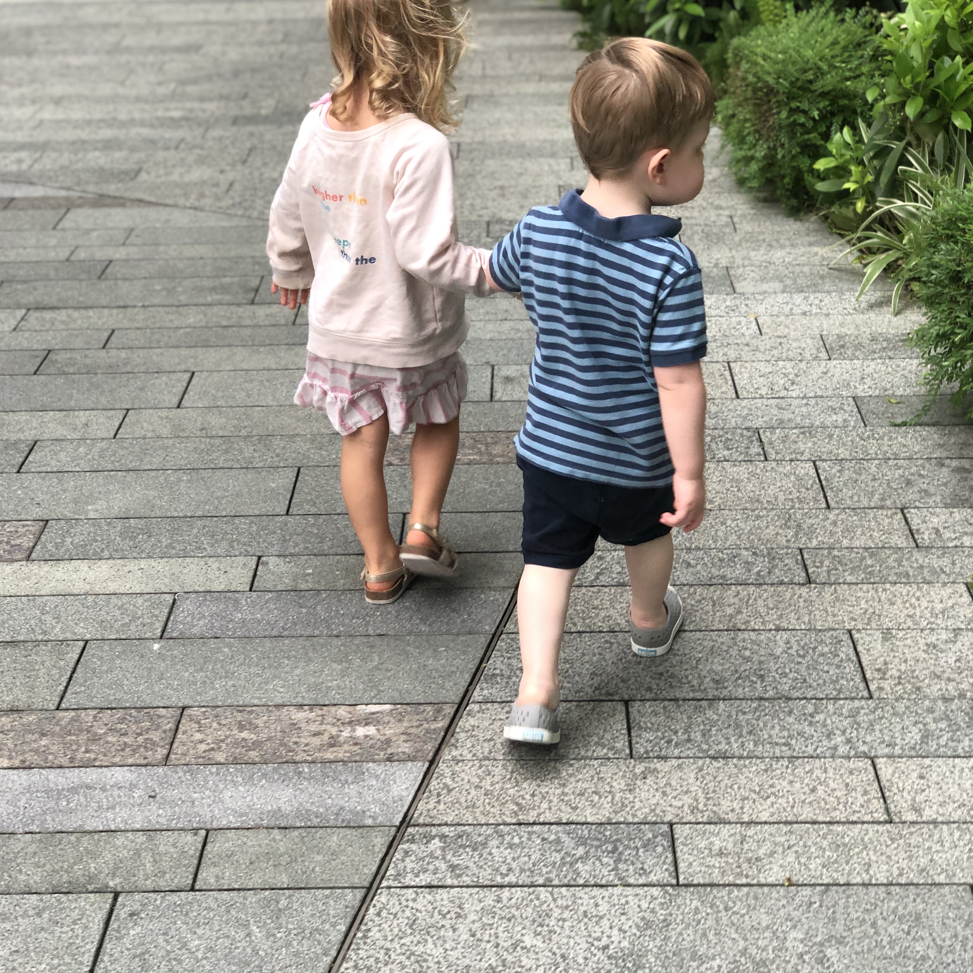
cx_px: 486
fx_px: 1972
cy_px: 448
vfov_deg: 27.7
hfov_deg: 27.7
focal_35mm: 62
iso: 40
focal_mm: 6
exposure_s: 1/60
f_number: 2.4
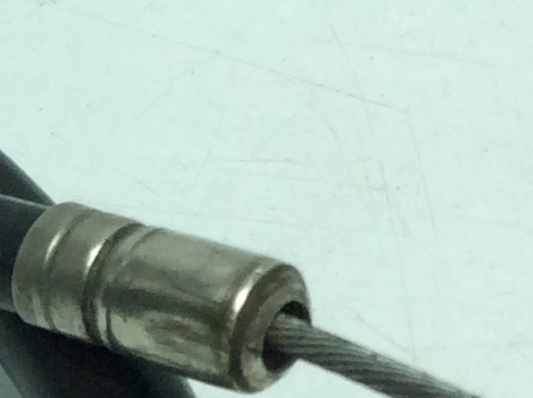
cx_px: -616
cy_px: 327
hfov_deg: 10.3
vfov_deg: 8.5
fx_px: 2660
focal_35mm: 173
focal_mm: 3.3
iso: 32
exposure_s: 1/583
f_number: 2.4
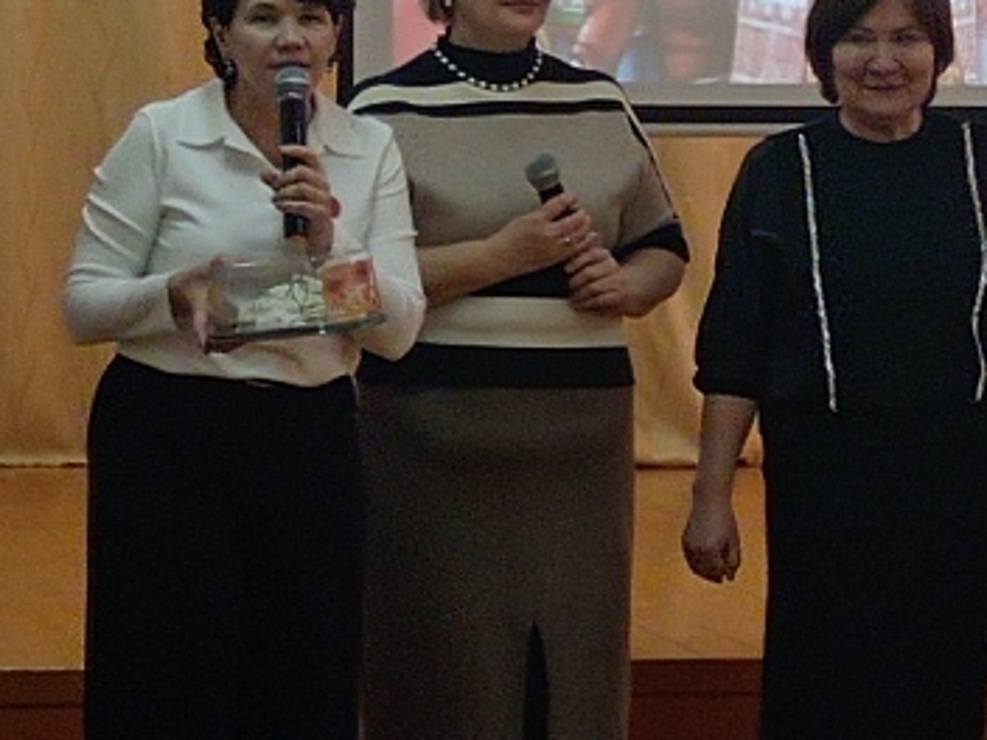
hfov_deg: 9.0
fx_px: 6273
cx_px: 838
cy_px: 315
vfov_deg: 6.8
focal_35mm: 220
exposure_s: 1/50
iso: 388
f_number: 1.9
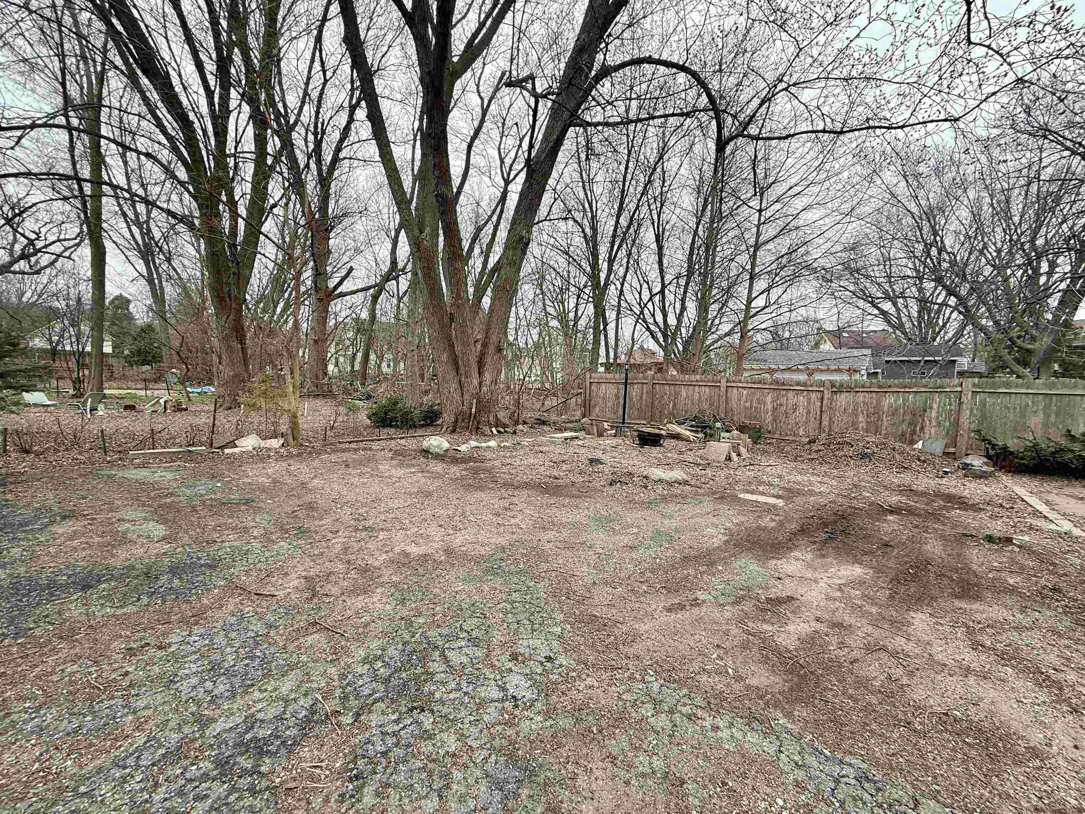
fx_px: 439
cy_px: 407
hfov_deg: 102.1
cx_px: 542
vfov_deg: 85.7
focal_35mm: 14
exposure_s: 1/393
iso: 50
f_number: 2.2
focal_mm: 2.22
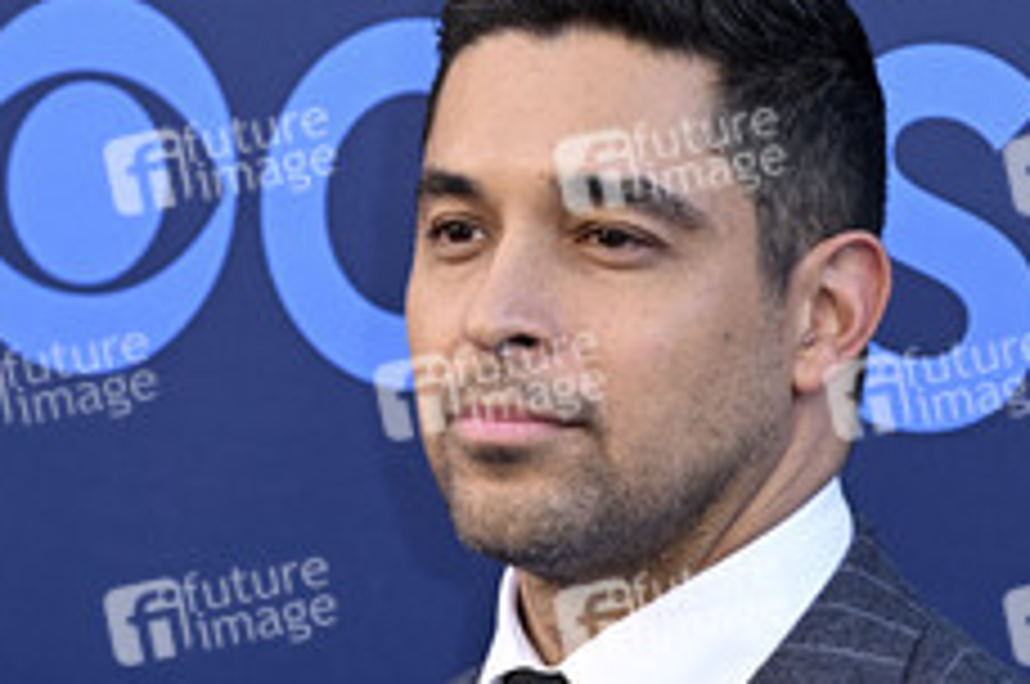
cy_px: 500
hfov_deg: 9.5
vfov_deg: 6.3
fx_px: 6200
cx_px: 551
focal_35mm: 217
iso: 500
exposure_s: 1/200
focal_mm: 110
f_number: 5.6
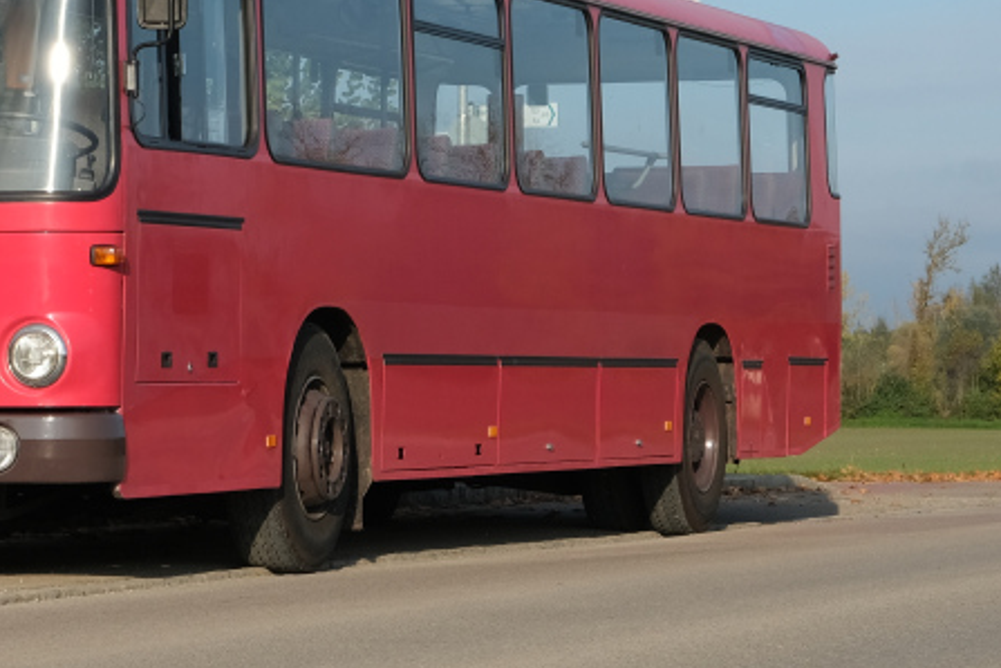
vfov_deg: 8.4
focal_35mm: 163
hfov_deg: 12.5
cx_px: 103
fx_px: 4532
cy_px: 189
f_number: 8
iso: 320
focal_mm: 37.4
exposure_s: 1/640
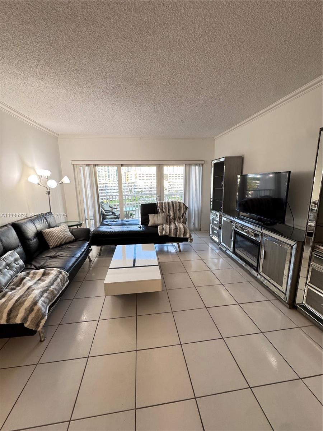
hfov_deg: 85.7
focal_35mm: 14
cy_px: 216
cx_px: 162
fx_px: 174
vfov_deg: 102.1
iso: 250
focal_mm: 2.22
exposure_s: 1/120
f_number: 2.2
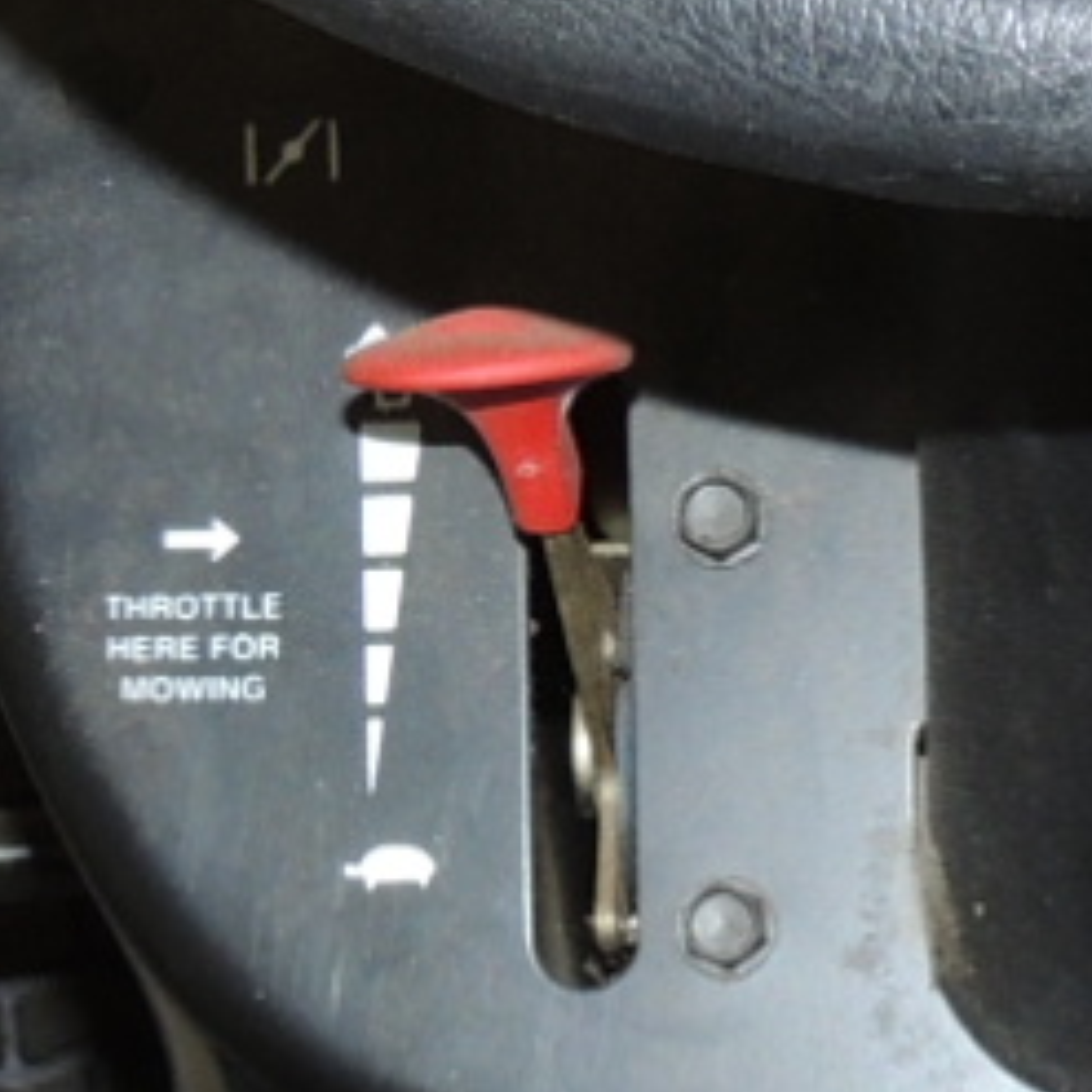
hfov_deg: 9.2
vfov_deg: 9.3
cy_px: 645
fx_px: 6745
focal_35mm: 189
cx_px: 1269
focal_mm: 5.8
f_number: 3.2
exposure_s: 1/30
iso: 200
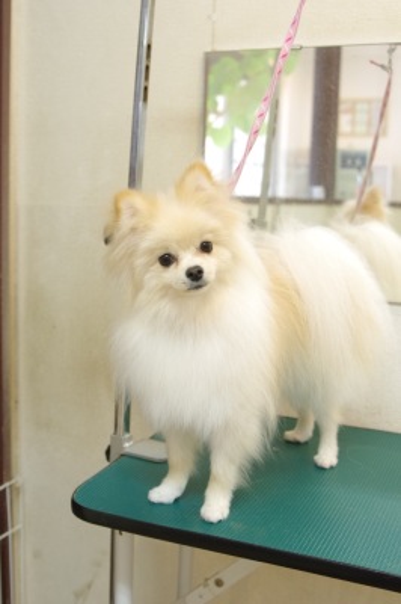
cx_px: 200
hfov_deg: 31.8
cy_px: 302
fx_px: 703
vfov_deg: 46.4
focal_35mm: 42
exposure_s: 1/125
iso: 1600
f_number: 3.5
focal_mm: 28
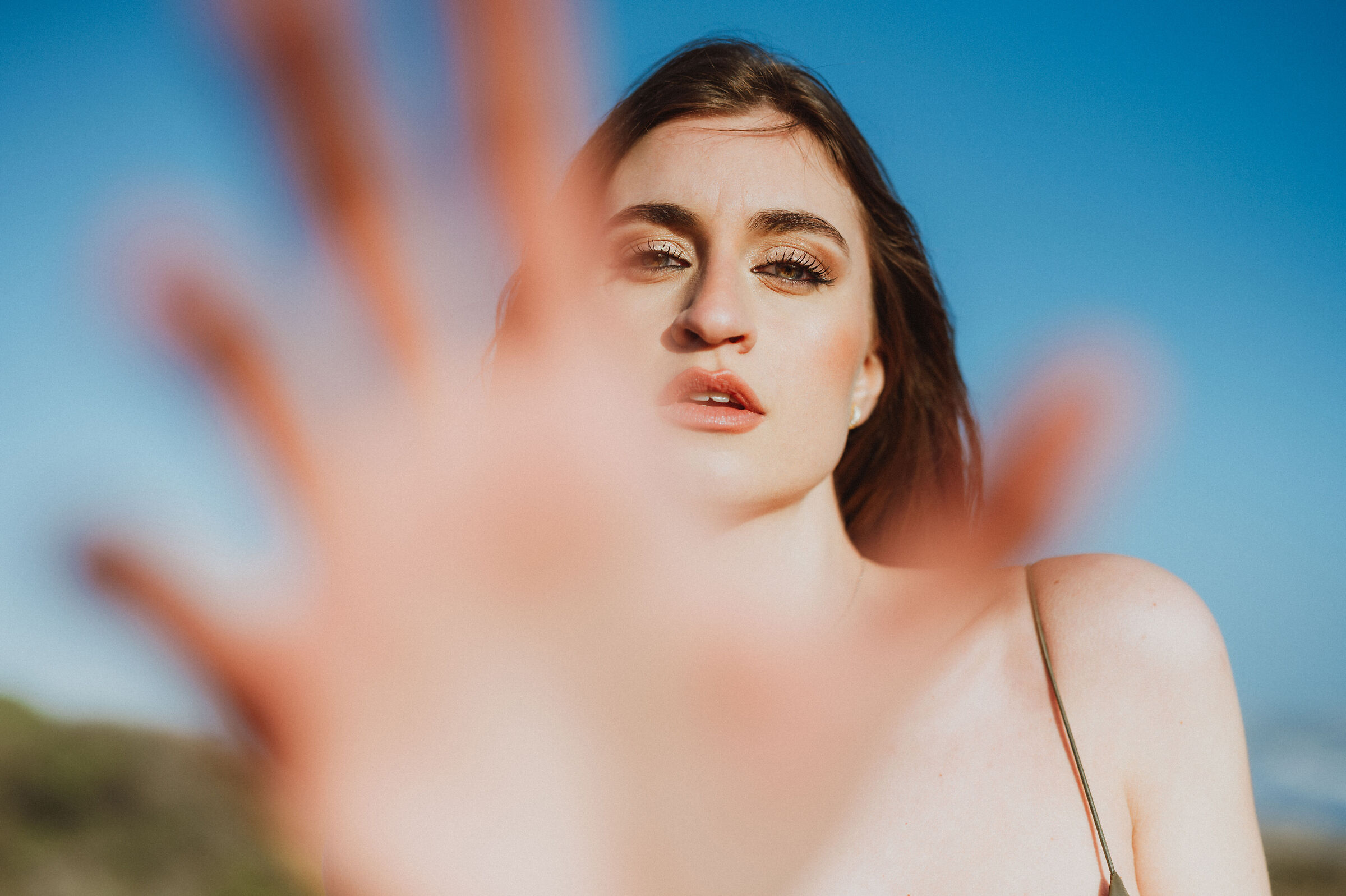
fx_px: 1868
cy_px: 448
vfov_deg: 27.0
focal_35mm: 50
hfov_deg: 39.6
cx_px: 673
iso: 100
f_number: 2
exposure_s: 1/6400
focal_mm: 50
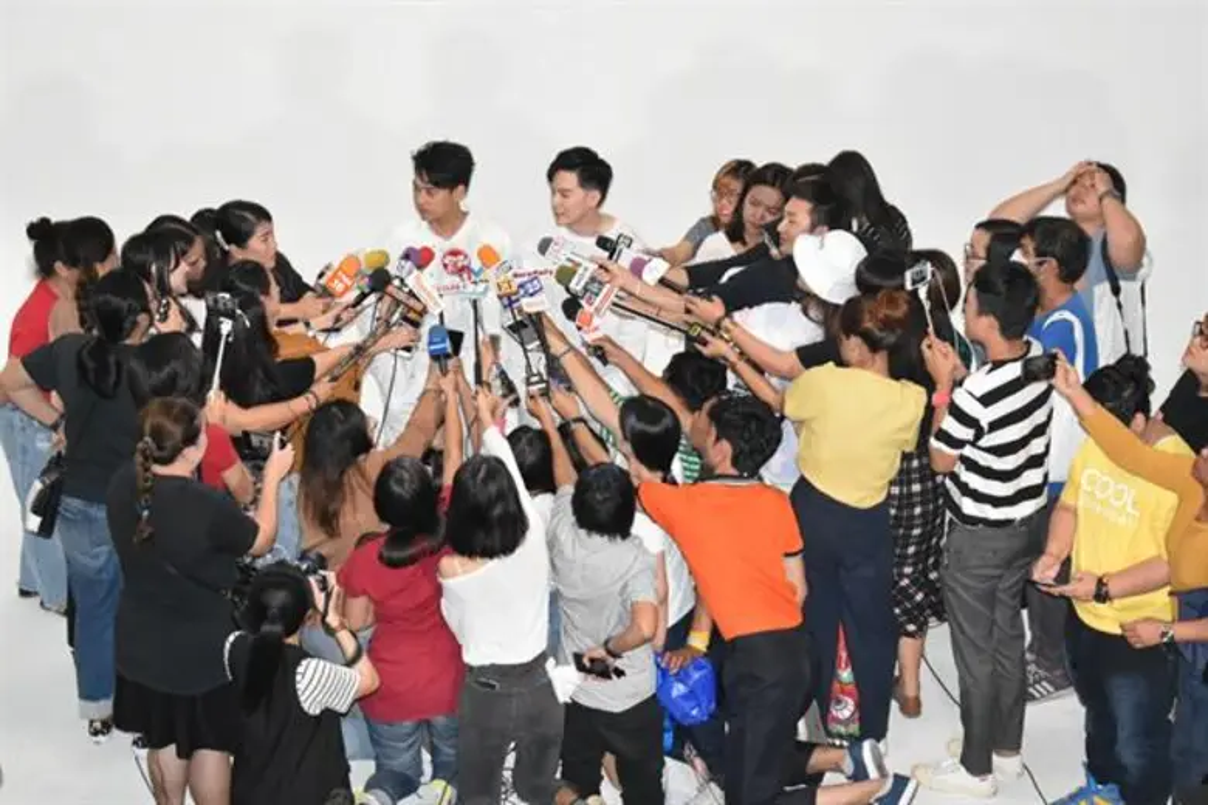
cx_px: 604
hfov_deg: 26.0
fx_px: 2617
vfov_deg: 17.5
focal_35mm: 78
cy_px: 402
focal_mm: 52
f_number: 5.6
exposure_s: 1/60
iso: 2200
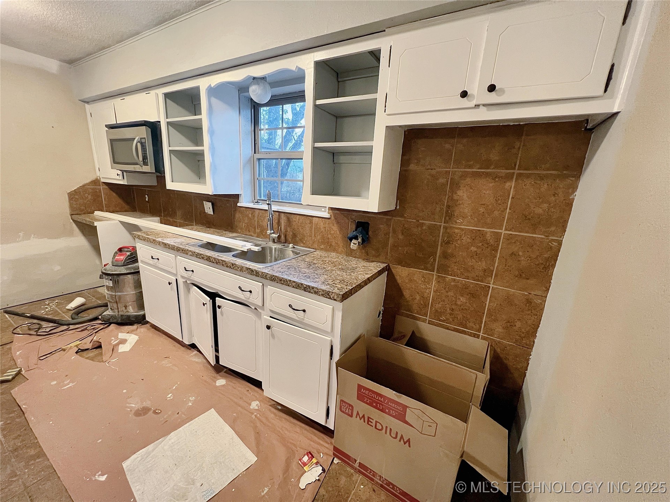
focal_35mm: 13
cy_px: 251
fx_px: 252
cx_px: 335
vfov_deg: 89.9
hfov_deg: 106.2
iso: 500
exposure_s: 1/60
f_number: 1.8
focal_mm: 1.6
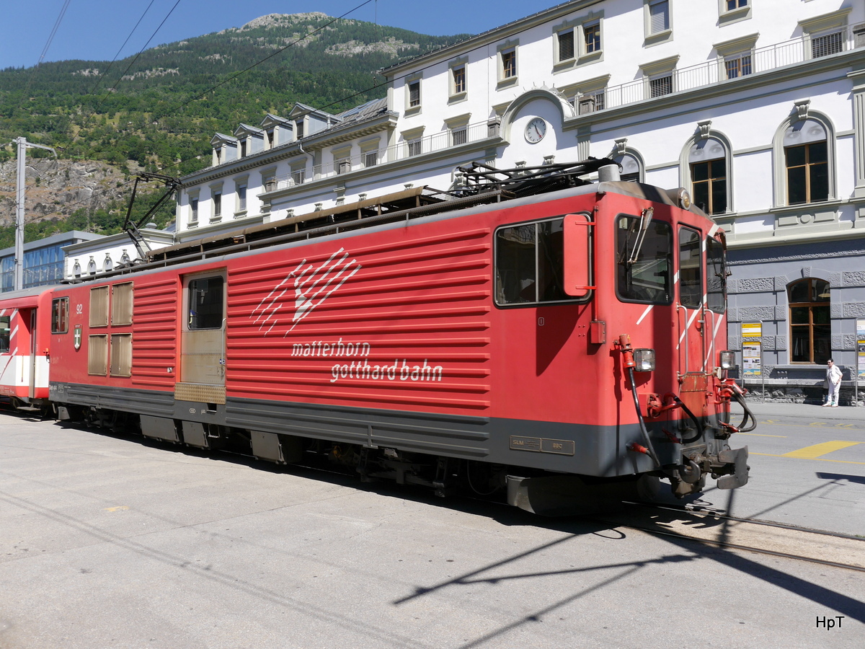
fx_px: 700
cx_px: 432
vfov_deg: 49.7
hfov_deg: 63.4
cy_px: 324
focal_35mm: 28
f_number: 7.1
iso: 160
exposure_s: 1/400
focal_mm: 14
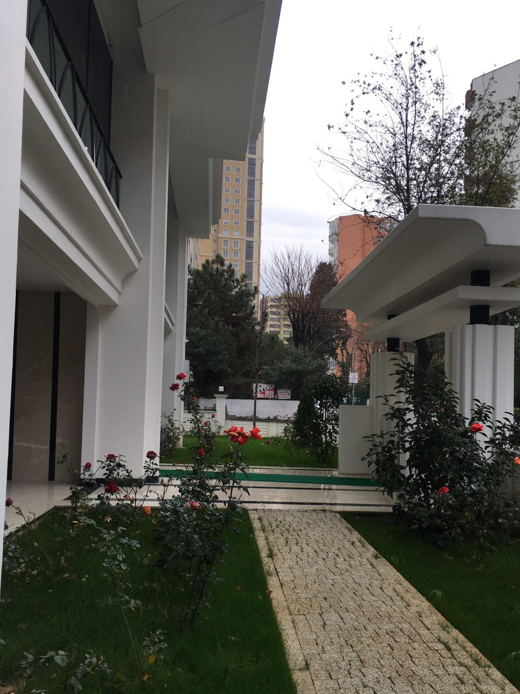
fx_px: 641
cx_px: 278
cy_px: 382
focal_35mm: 32
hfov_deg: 44.1
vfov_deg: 56.7
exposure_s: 1/292
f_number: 2.2
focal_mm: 4.15
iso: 25
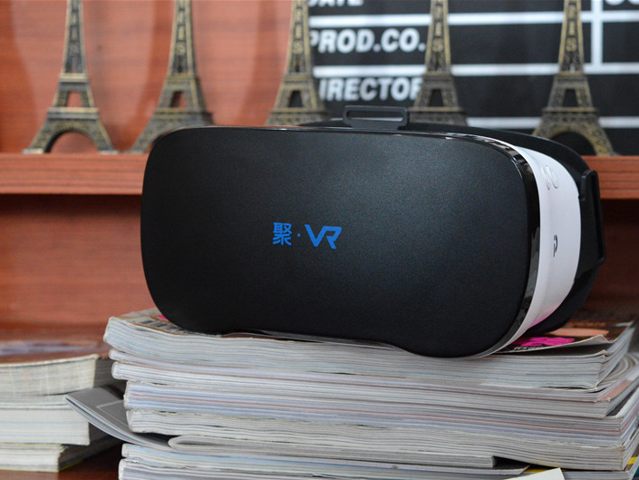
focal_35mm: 85
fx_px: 1569
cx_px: 339
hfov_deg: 23.0
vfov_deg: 17.4
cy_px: 240
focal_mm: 52
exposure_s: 1/15
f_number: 5.6
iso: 2200
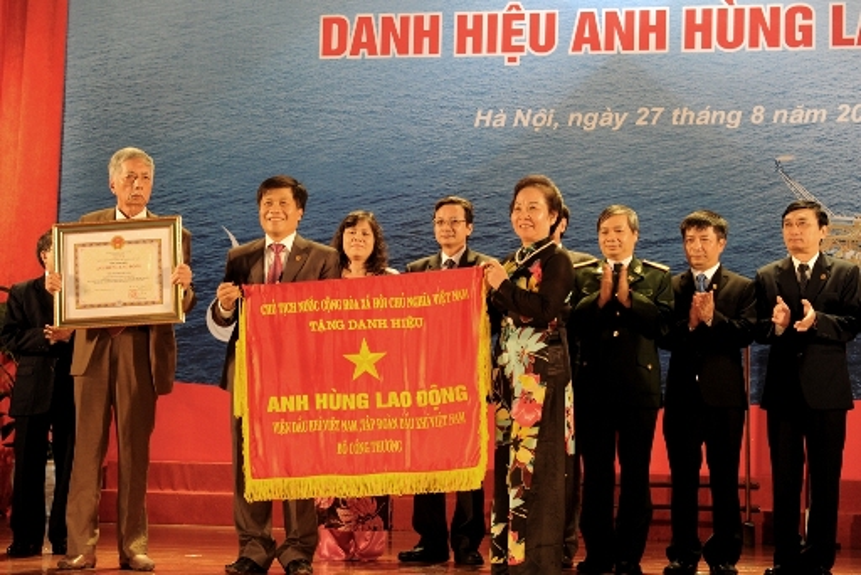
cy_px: 288
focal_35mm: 70
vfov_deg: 19.5
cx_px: 430
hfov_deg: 28.8
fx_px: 1675
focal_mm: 70
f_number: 7.1
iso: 1600
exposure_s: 1/80
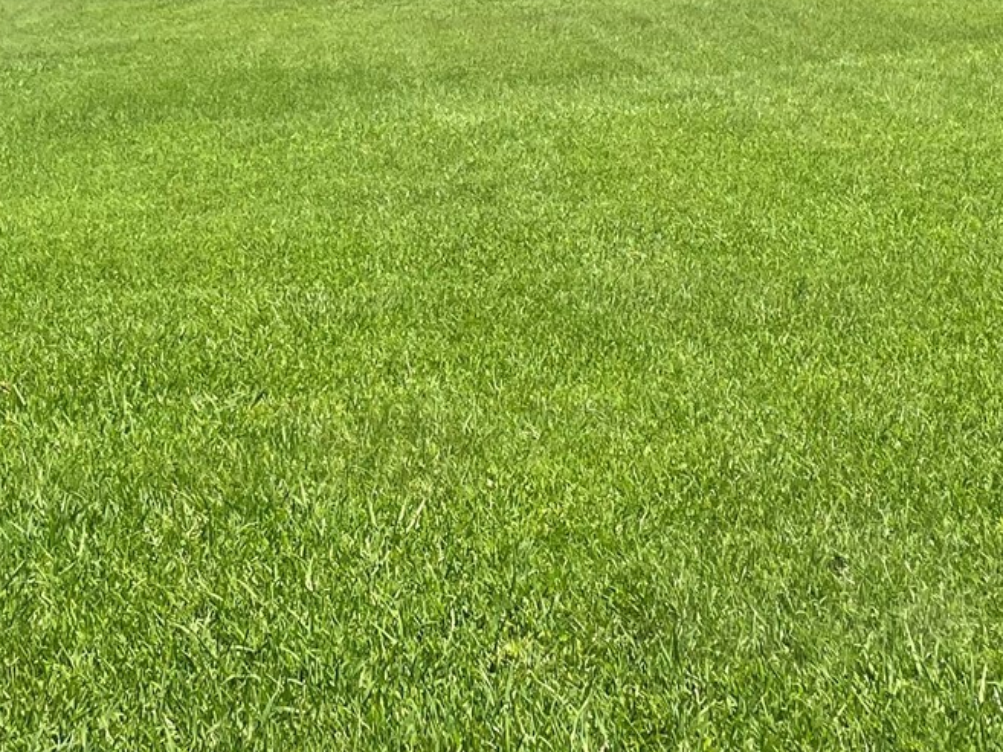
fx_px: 2347
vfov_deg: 17.8
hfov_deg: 24.1
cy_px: -5
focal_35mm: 81
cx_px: 377
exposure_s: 1/2564
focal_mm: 4.2
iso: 32
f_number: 1.6
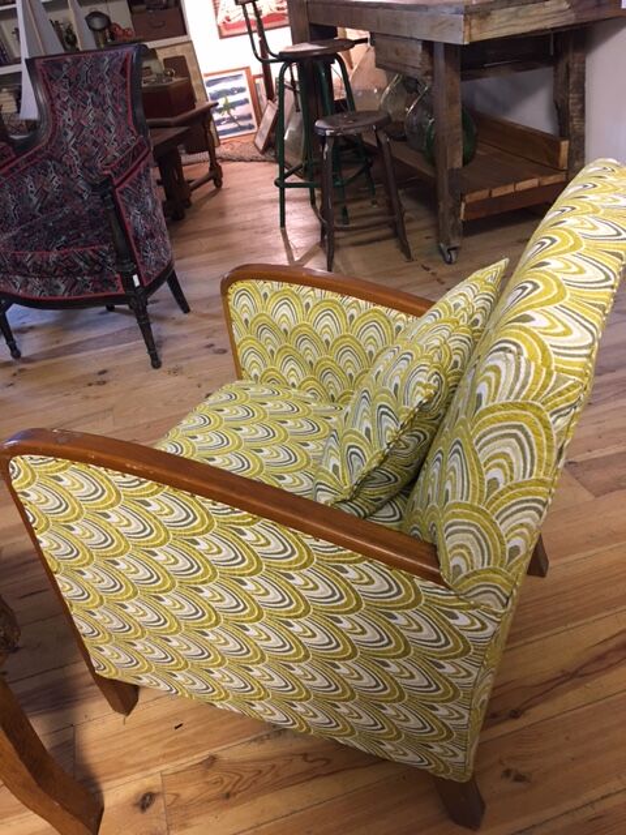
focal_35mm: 29
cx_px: 313
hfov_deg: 48.2
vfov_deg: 61.7
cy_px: 418
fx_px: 699
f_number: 2.2
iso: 100
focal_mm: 4.15
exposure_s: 1/17
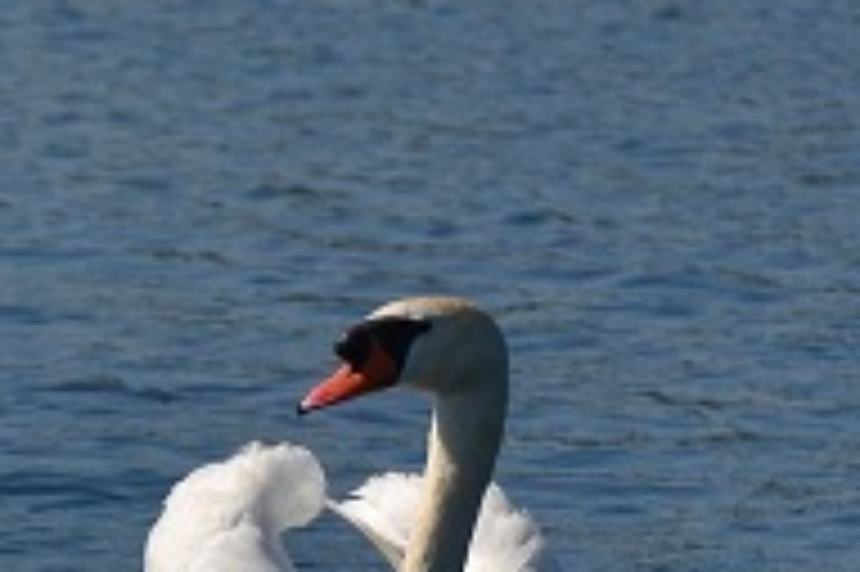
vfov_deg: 1.4
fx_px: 23381
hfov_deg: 2.1
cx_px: 11
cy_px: 705
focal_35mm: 980
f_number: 4.8
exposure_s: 1/8000
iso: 280
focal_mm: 125
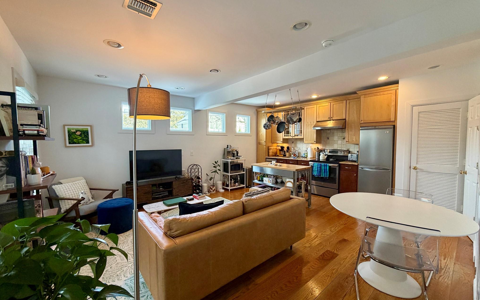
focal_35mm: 15
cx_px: 238
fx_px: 196
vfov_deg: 74.8
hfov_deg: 101.5
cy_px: 151
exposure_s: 1/60
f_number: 2.2
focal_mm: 2.22
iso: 250
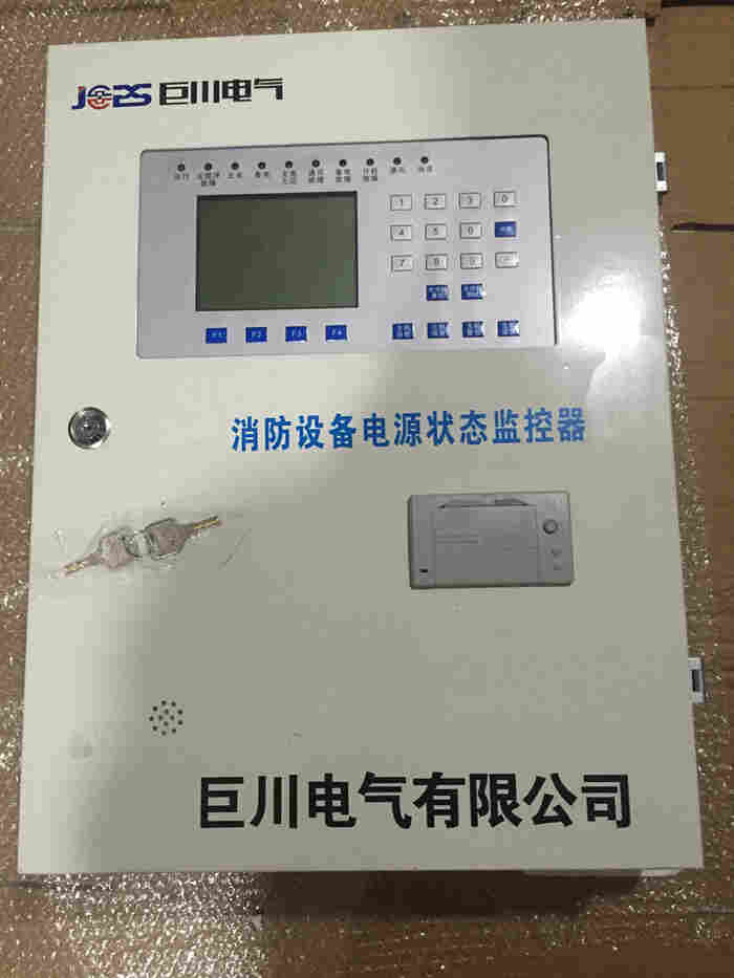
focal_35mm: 29
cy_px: 489
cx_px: 367
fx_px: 820
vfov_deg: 61.7
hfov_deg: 48.2
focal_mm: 4.15
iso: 320
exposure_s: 1/33
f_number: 2.2
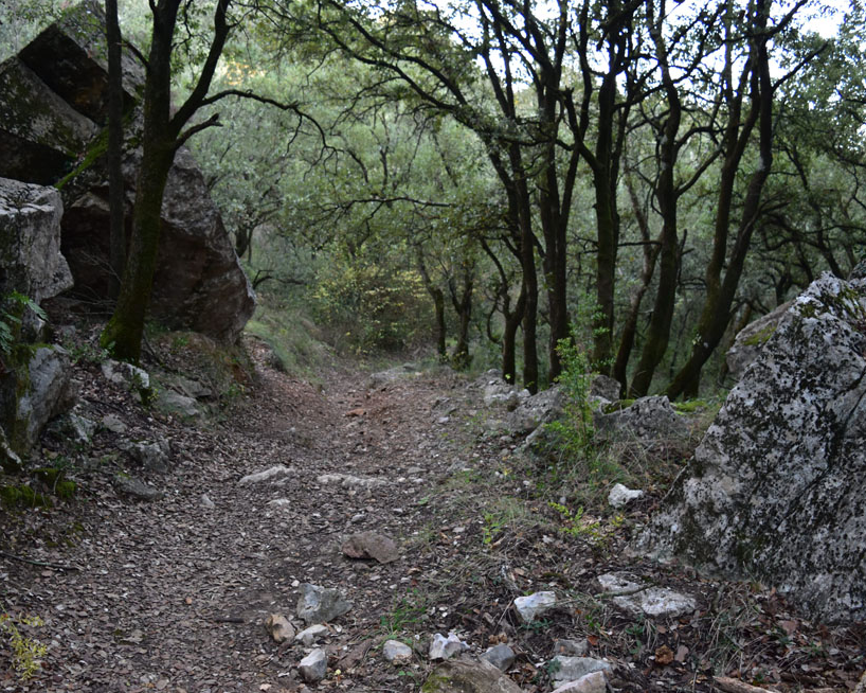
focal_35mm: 31
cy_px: 352
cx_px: 393
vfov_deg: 47.1
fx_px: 794
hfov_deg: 57.1
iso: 400
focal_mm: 18
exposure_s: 1/40
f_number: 3.5
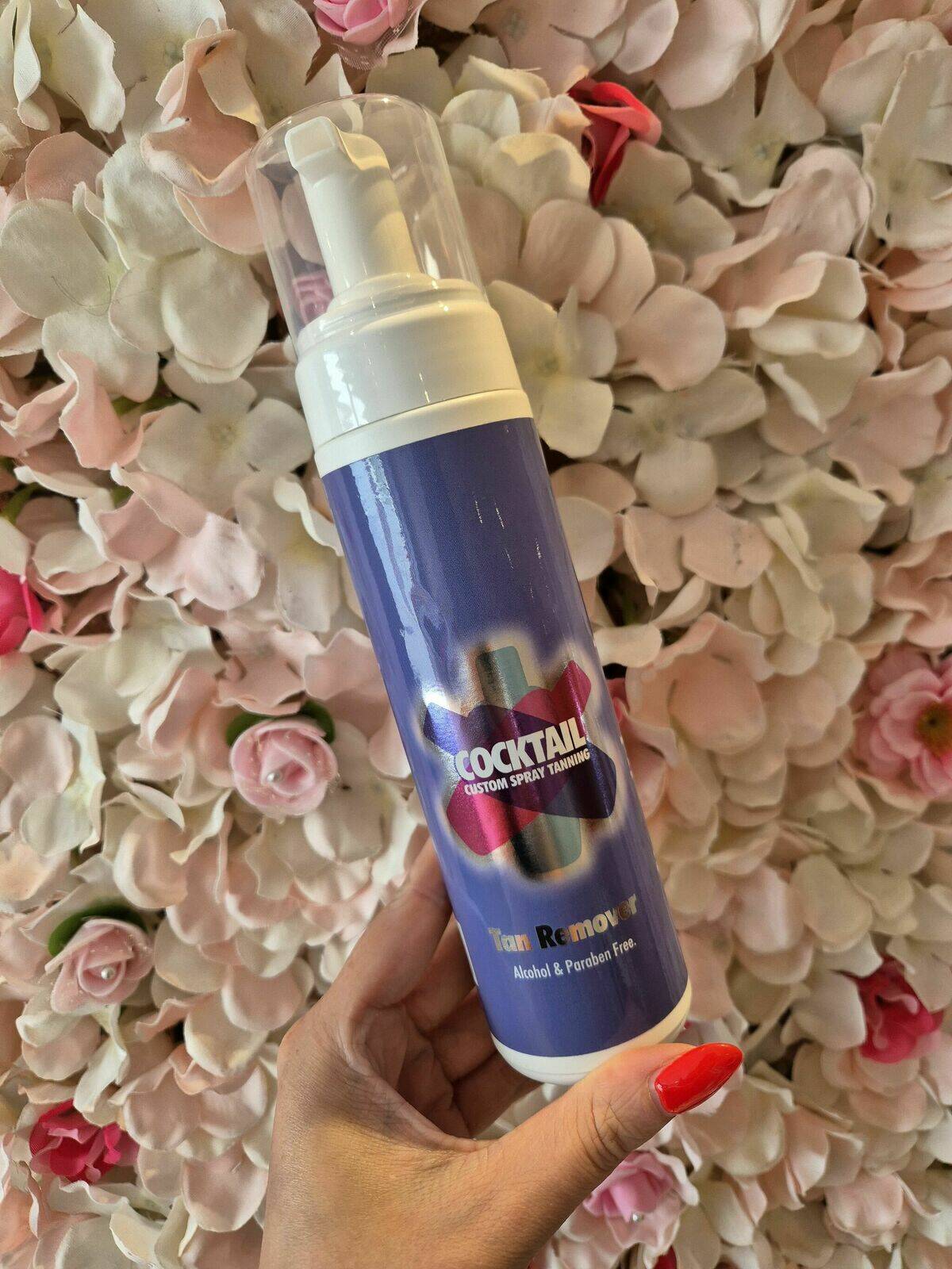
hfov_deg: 58.9
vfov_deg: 73.9
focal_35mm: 23
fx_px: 843
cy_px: 634
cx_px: 476
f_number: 1.8
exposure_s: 1/100
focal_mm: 5.4
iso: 200
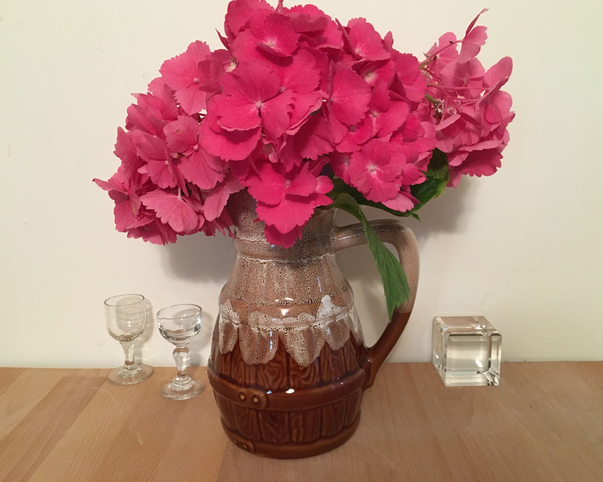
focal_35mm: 31
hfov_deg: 57.2
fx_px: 553
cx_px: 299
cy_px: 235
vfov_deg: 47.1
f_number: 2.2
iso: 250
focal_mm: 4.15
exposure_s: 1/17
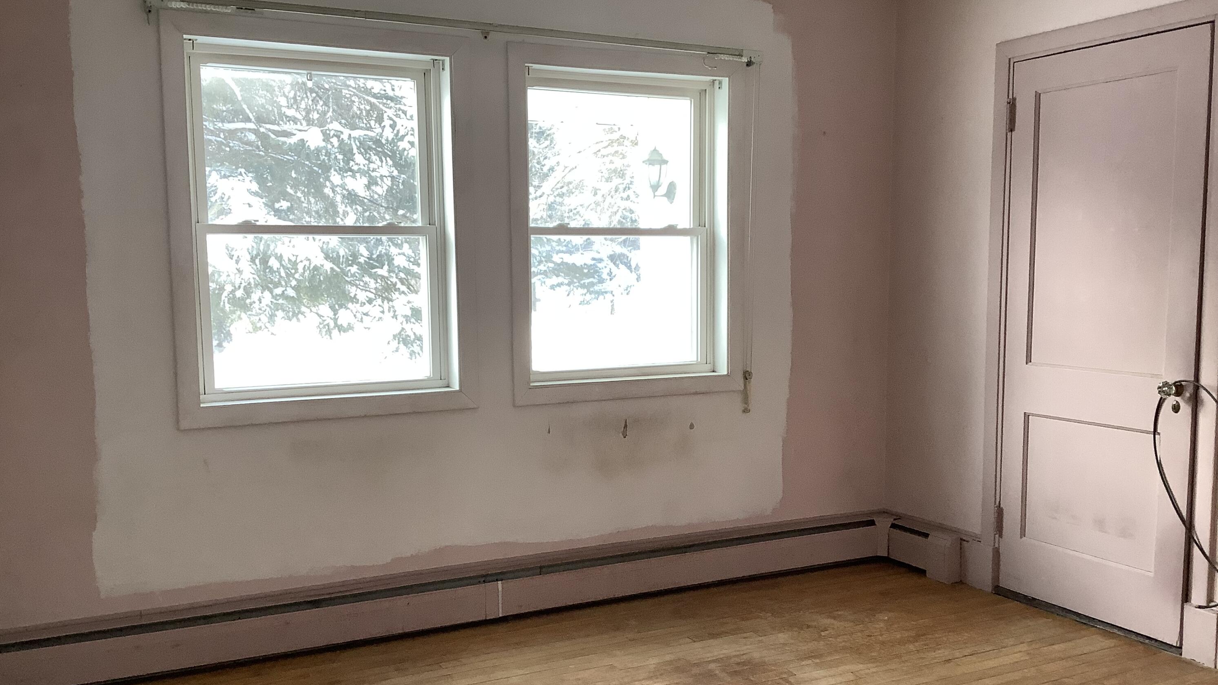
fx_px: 1098
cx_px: 606
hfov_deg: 58.0
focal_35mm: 34
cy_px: 381
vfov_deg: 34.6
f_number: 2.4
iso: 100
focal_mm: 3.3
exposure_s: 1/120
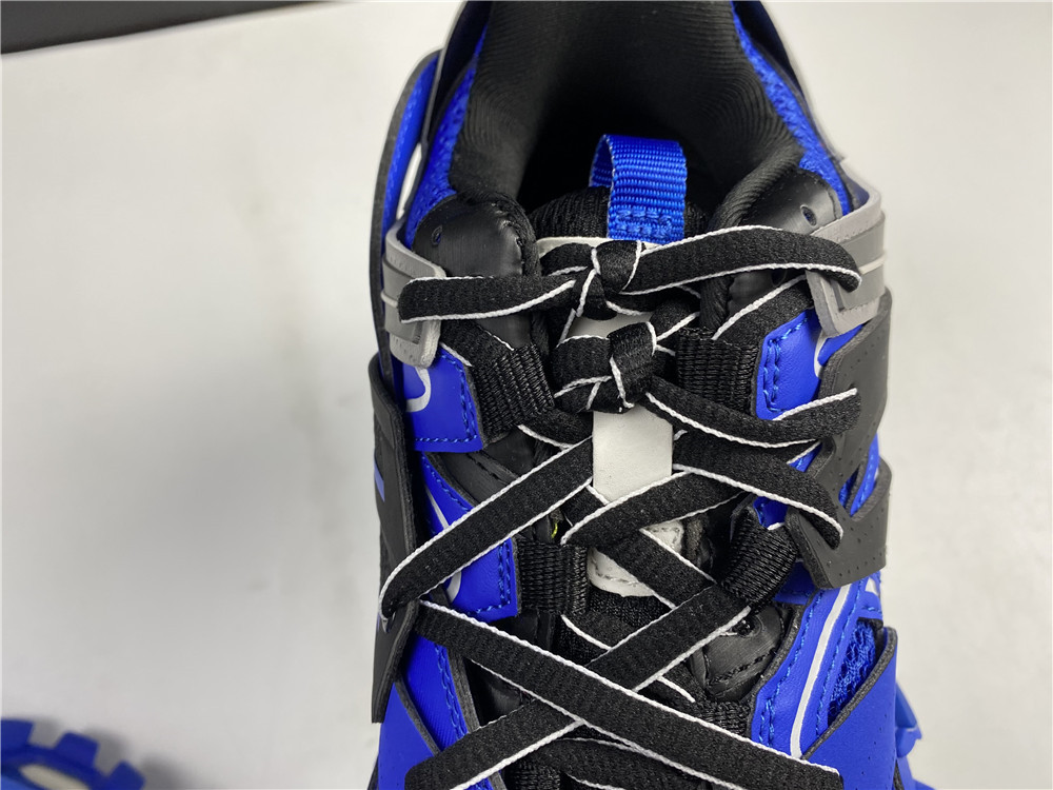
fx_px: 791
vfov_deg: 53.1
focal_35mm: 26
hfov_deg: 67.3
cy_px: 395
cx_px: 526
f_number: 1.8
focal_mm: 4.25
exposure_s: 1/100
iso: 80
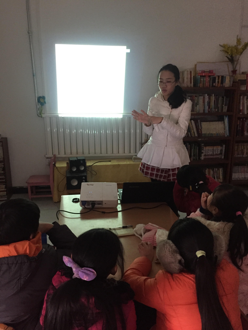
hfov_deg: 48.2
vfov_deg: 61.7
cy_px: 165
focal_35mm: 29
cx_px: 124
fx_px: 277
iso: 250
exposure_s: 1/20
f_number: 2.2
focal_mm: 4.15
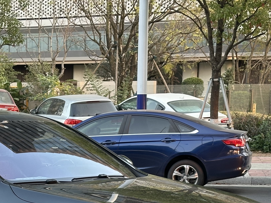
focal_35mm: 120
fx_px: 940
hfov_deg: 16.1
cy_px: 224
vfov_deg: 12.1
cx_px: 10
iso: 80
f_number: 1.78
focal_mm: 6.86
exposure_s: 1/108
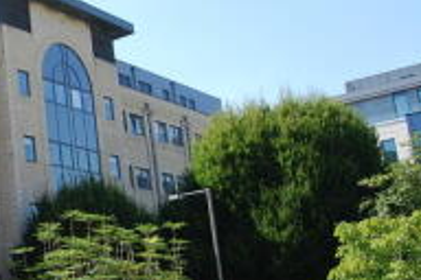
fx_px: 783
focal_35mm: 67
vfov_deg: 20.3
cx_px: -83
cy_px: 170
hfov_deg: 26.7
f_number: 6.3
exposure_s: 1/160
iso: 100
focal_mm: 18
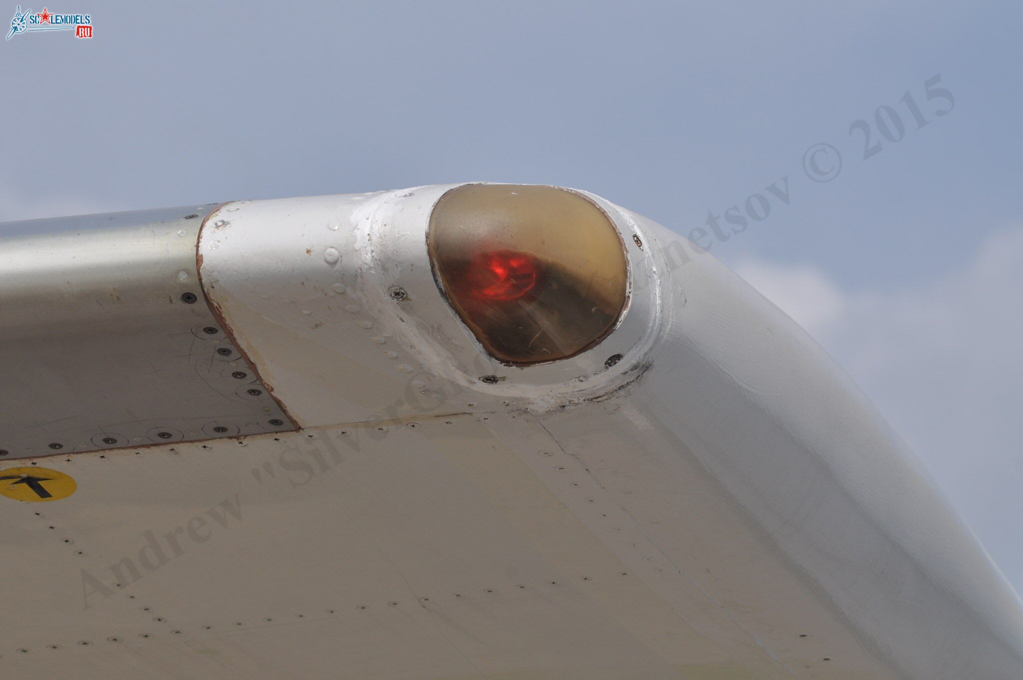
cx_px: 512
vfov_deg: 8.3
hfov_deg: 12.5
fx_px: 4683
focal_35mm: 165
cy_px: 340
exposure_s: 1/1000
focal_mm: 110
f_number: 8
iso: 200
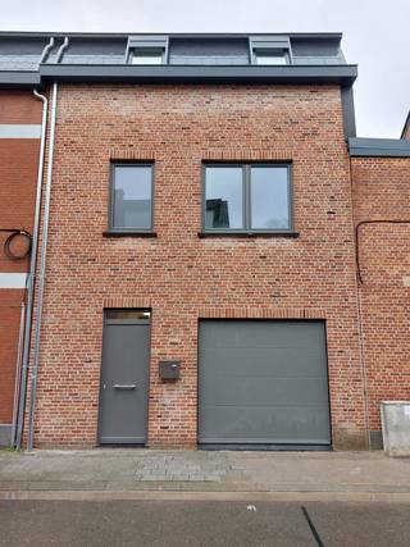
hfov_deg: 54.9
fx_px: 395
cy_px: 274
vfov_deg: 69.4
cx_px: 205
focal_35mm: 25
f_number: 1.8
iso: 32
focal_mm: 5.23
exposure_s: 1/50
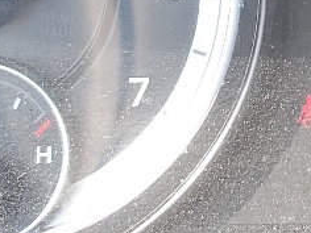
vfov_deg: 8.3
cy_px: -49
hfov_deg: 10.9
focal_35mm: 176
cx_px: 451
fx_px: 1581
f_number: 1.5
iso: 50
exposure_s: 1/370
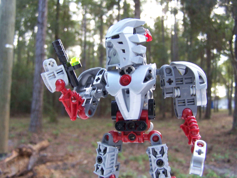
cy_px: 89
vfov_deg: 37.7
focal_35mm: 38
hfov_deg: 49.0
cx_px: 118
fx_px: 260
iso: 80
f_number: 2.8
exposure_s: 1/30
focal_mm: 6.3
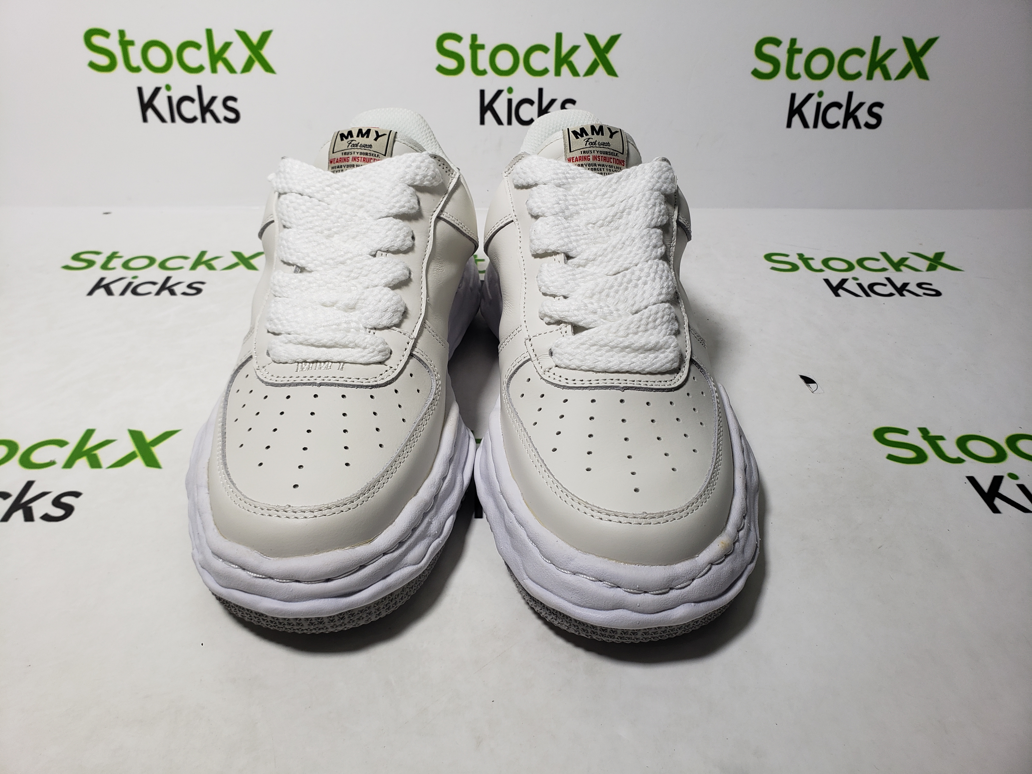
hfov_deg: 67.3
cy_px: 387
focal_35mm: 26
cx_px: 516
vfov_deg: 53.1
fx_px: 775
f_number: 2.4
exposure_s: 1/252
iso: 50
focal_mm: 4.3
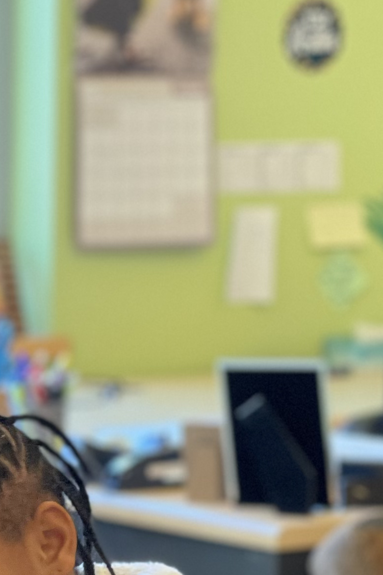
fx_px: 3655
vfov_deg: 8.9
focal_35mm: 229
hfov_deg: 6.0
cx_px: -34
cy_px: 711
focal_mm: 7.5
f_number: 2.2
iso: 125
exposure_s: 1/61
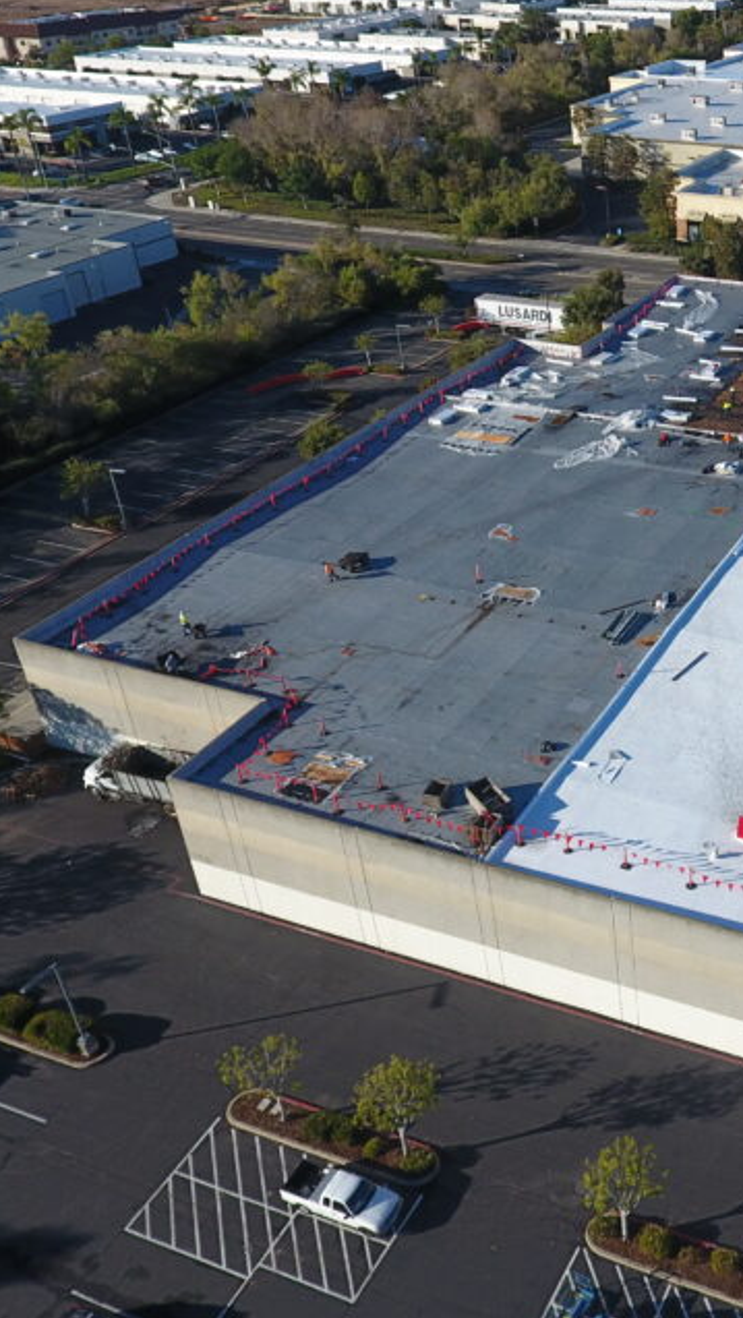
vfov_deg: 56.4
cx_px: 789
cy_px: 573
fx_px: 1224
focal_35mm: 35
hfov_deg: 30.7
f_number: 2.8
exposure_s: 1/744
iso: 100
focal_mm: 3.61
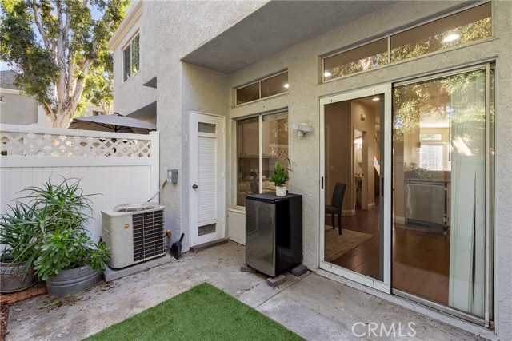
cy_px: 170
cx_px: 256
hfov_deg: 96.7
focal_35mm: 16
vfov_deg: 73.8
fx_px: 228
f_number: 9
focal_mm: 16
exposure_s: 1/30
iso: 1600
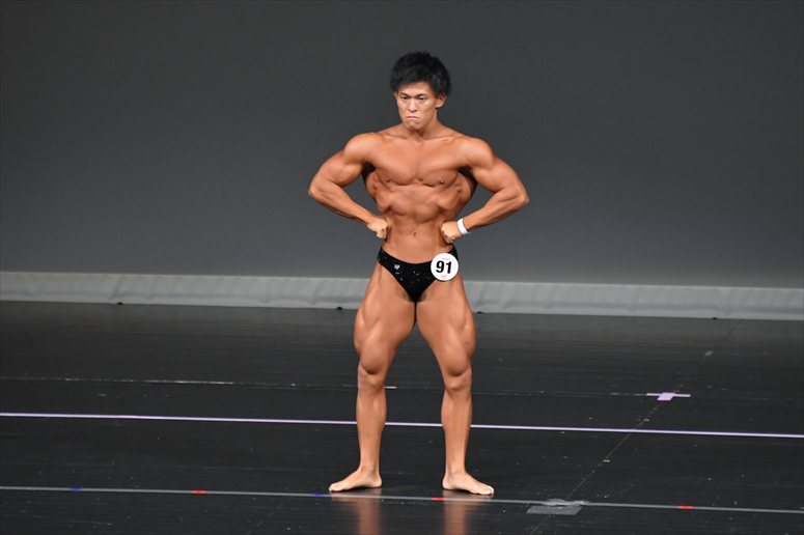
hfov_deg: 5.5
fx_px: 8371
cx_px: 402
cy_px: 268
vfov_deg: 3.7
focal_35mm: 375
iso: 4000
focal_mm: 250
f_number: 5.6
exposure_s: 1/400
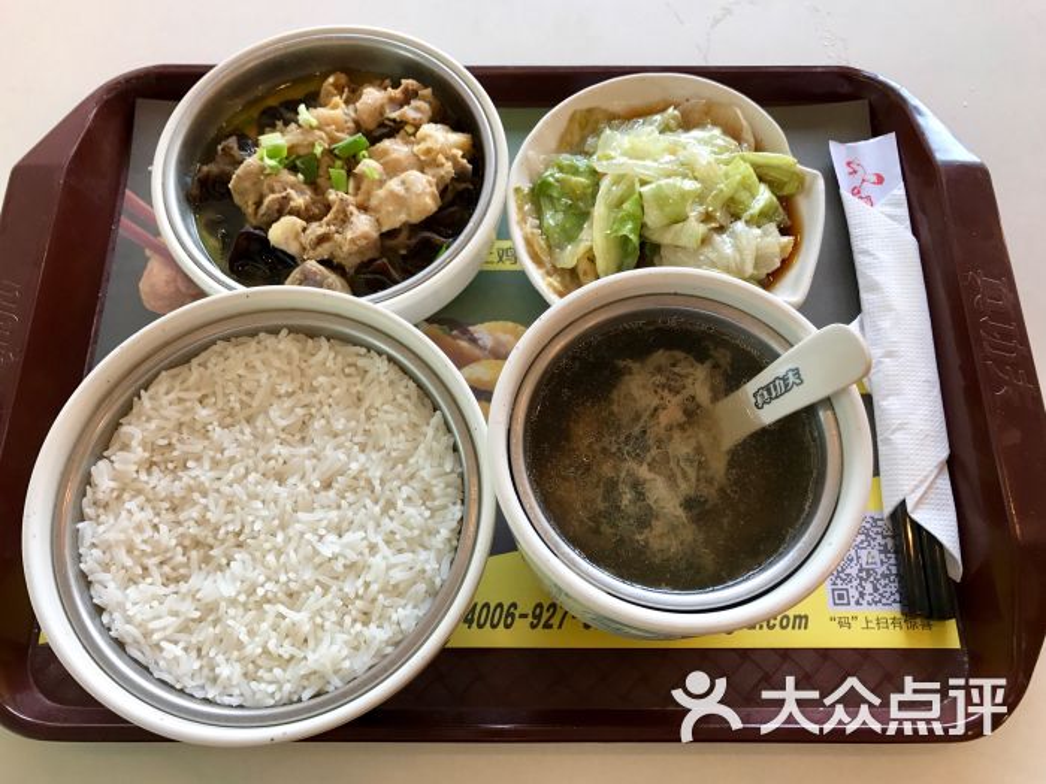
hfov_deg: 63.4
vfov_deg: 49.7
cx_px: 523
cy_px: 392
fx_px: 846
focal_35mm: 28
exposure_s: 1/50
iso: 32
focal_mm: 3.99
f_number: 1.8
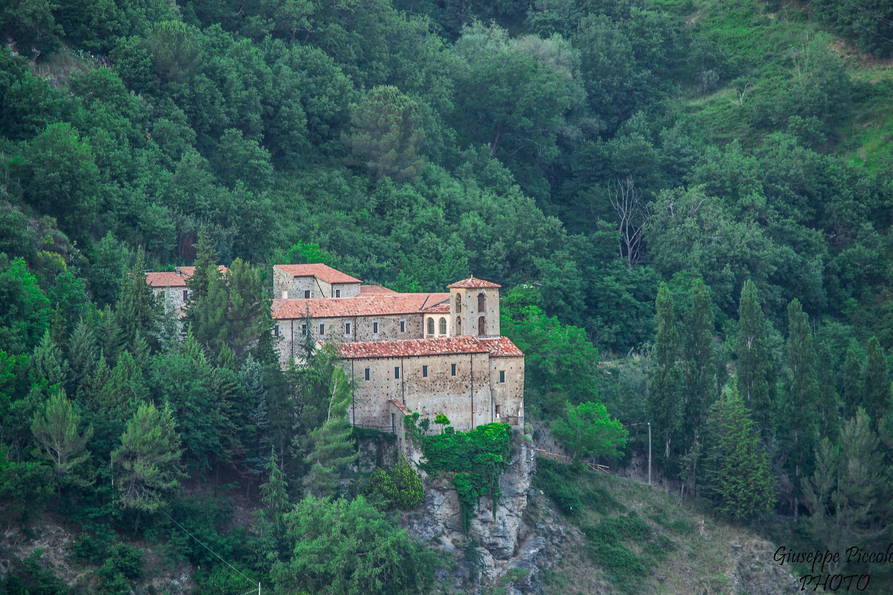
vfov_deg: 4.6
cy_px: 298
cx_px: 446
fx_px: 7441
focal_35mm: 300
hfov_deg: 6.9
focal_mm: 200
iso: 100
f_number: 6.3
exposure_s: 1/25
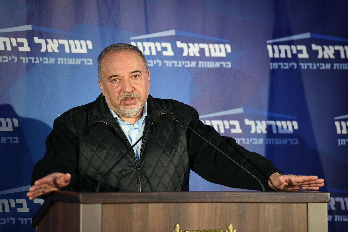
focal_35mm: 200
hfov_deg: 10.3
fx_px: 1933
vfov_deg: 6.9
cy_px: 116
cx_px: 174
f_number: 4
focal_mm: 200
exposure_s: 1/200
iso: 2000
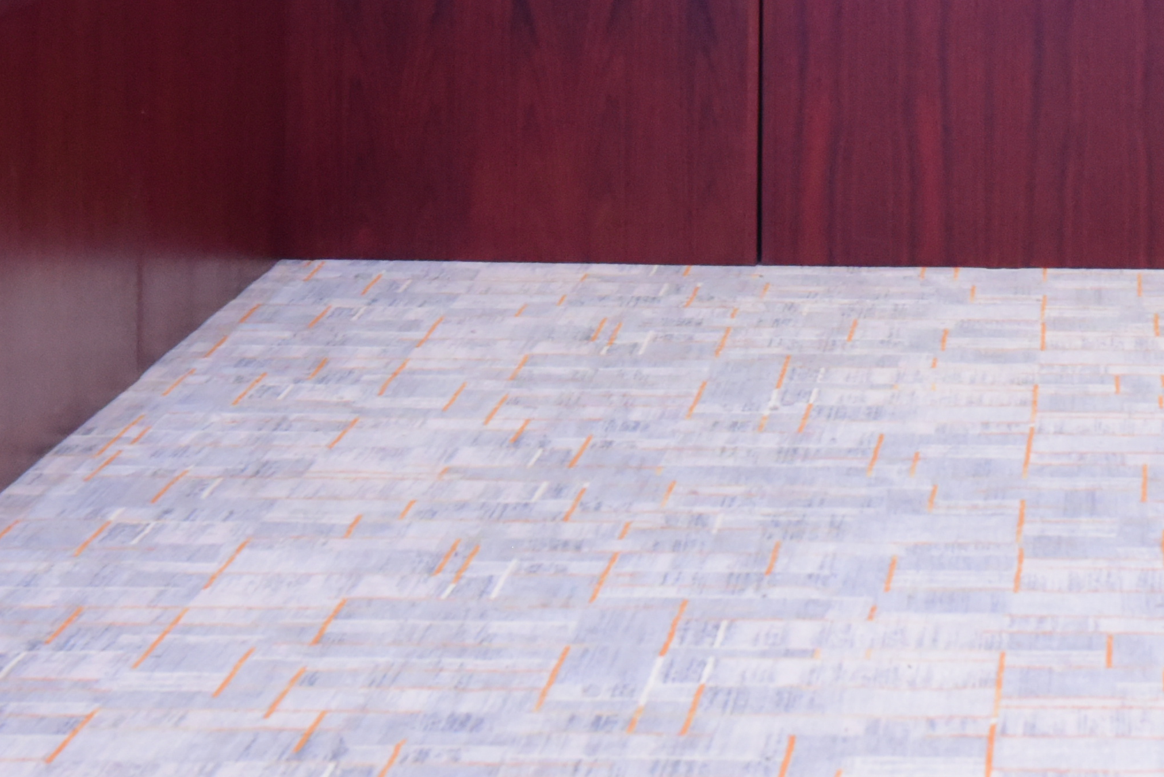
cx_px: 974
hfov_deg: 12.8
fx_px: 5175
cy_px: -324
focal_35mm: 160
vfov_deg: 8.4
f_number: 5
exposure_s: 1/100
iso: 2500
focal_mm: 44
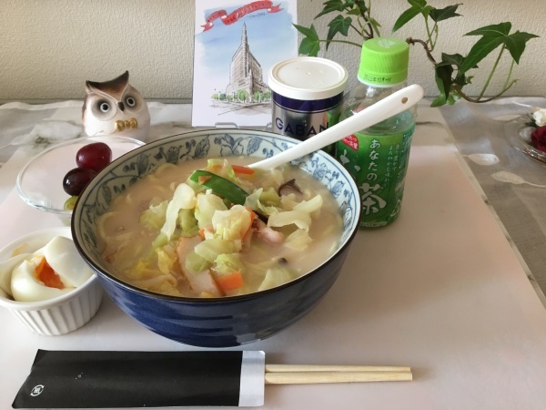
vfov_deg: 48.2
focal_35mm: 29
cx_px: 273
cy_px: 205
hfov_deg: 61.7
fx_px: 457
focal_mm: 4.15
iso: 80
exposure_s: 1/30
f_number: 2.2
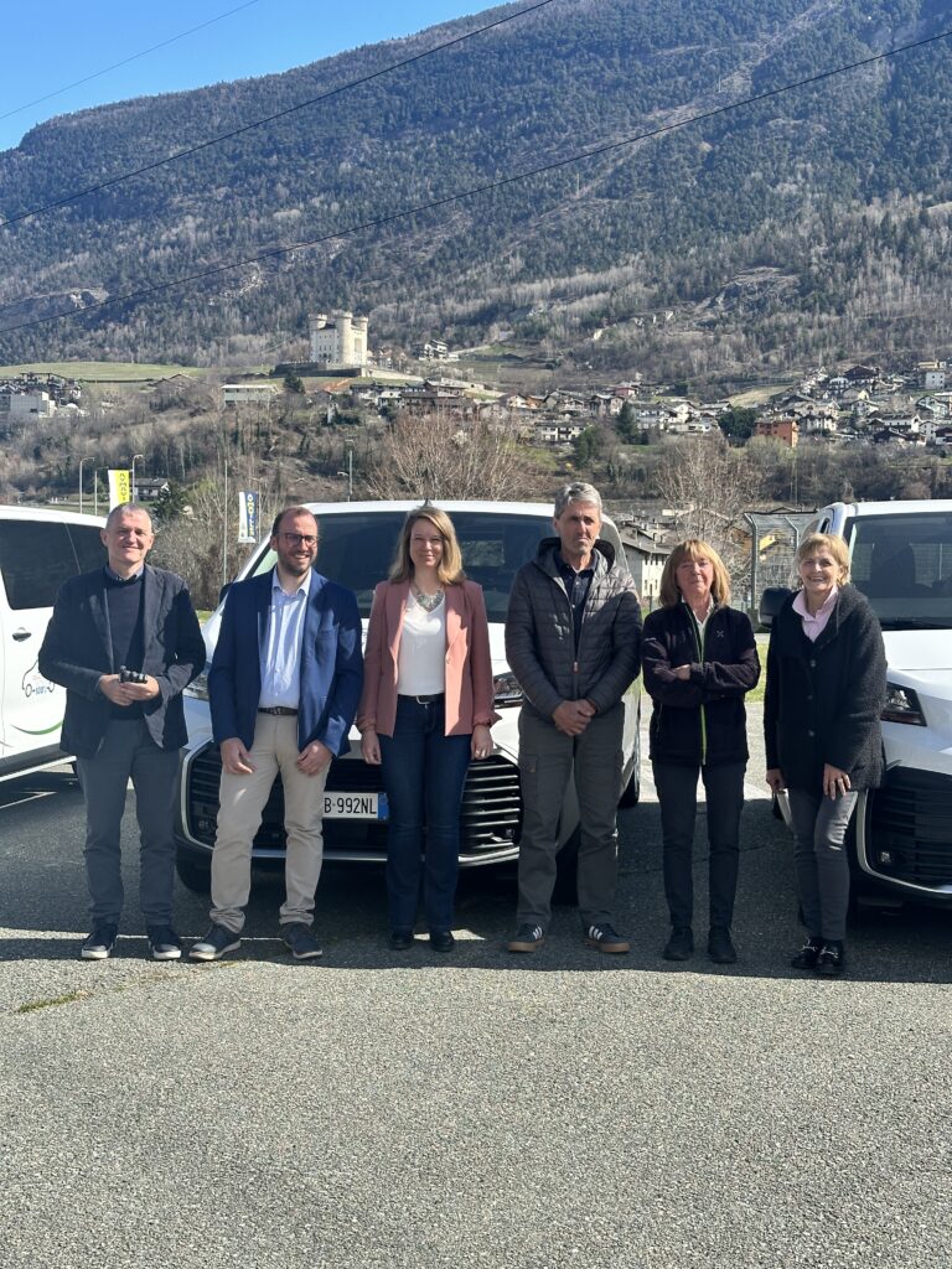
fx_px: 1760
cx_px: 476
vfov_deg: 39.7
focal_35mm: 48
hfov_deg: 30.3
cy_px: 634
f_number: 1.78
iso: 64
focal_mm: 6.86
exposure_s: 1/2114
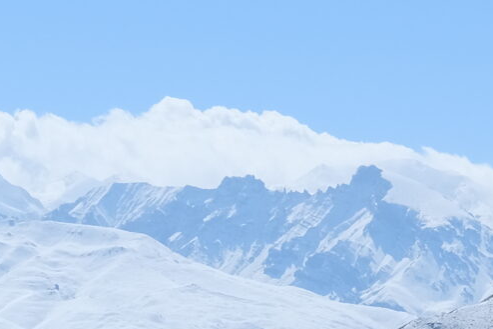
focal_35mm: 430
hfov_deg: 4.8
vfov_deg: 3.2
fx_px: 5886
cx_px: 187
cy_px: 718
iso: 320
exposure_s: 1/800
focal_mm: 55
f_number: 9
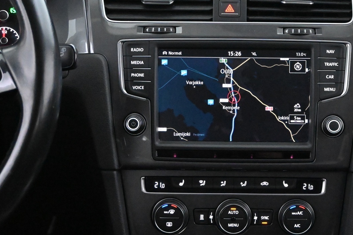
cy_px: 111
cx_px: 236
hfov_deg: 29.0
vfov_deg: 19.7
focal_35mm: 69
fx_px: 676
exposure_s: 1/50
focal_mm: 30
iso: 12800
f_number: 4.8
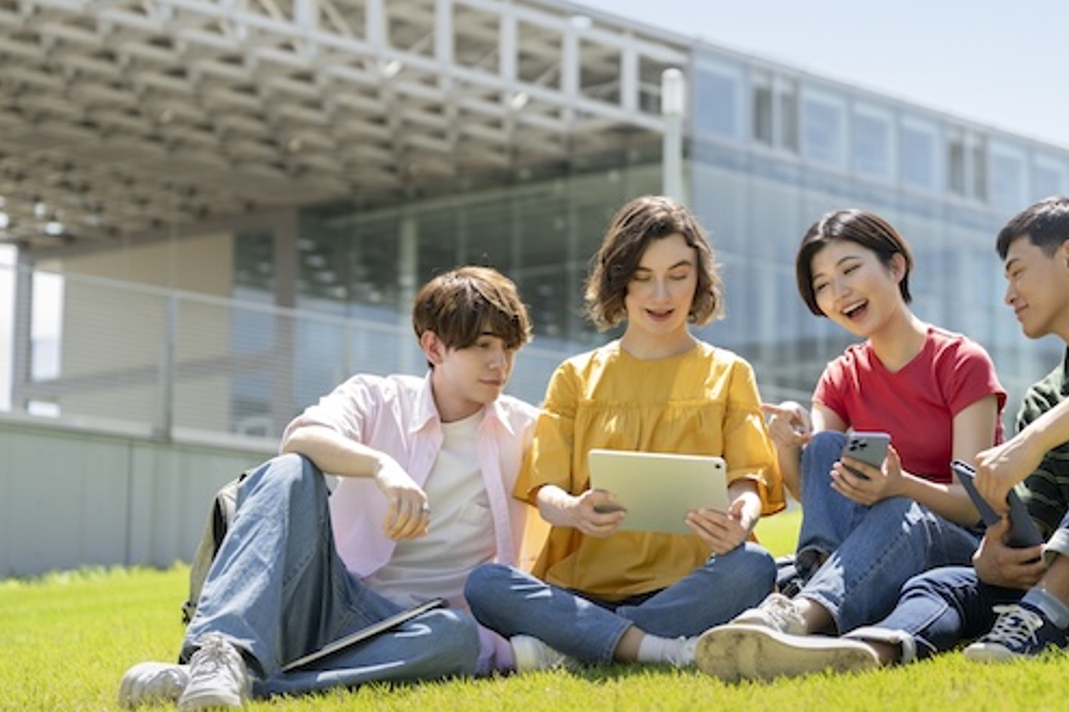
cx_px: 695
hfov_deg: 20.6
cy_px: 318
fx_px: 2940
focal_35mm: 99
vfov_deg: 13.8
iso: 64
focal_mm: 70
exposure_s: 1/320
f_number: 3.2
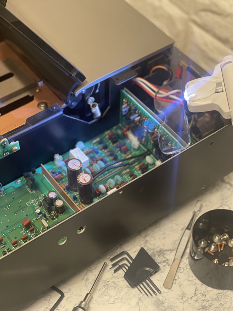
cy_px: 156
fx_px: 574
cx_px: 116
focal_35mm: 64
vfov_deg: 30.3
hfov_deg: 22.9
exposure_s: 1/39
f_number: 2.2
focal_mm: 7.5
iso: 320
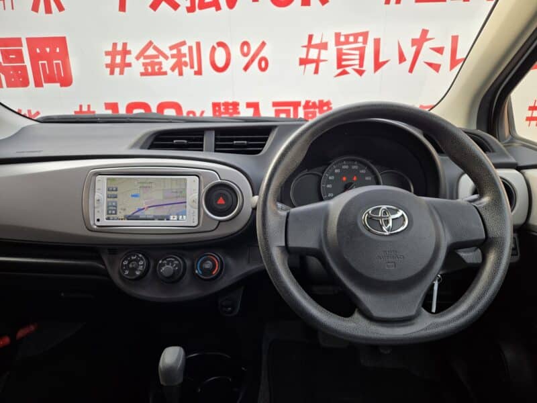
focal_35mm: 23
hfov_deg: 73.9
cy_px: 202
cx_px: 268
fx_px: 357
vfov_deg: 58.9
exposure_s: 1/180
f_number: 1.8
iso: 50
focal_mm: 5.4
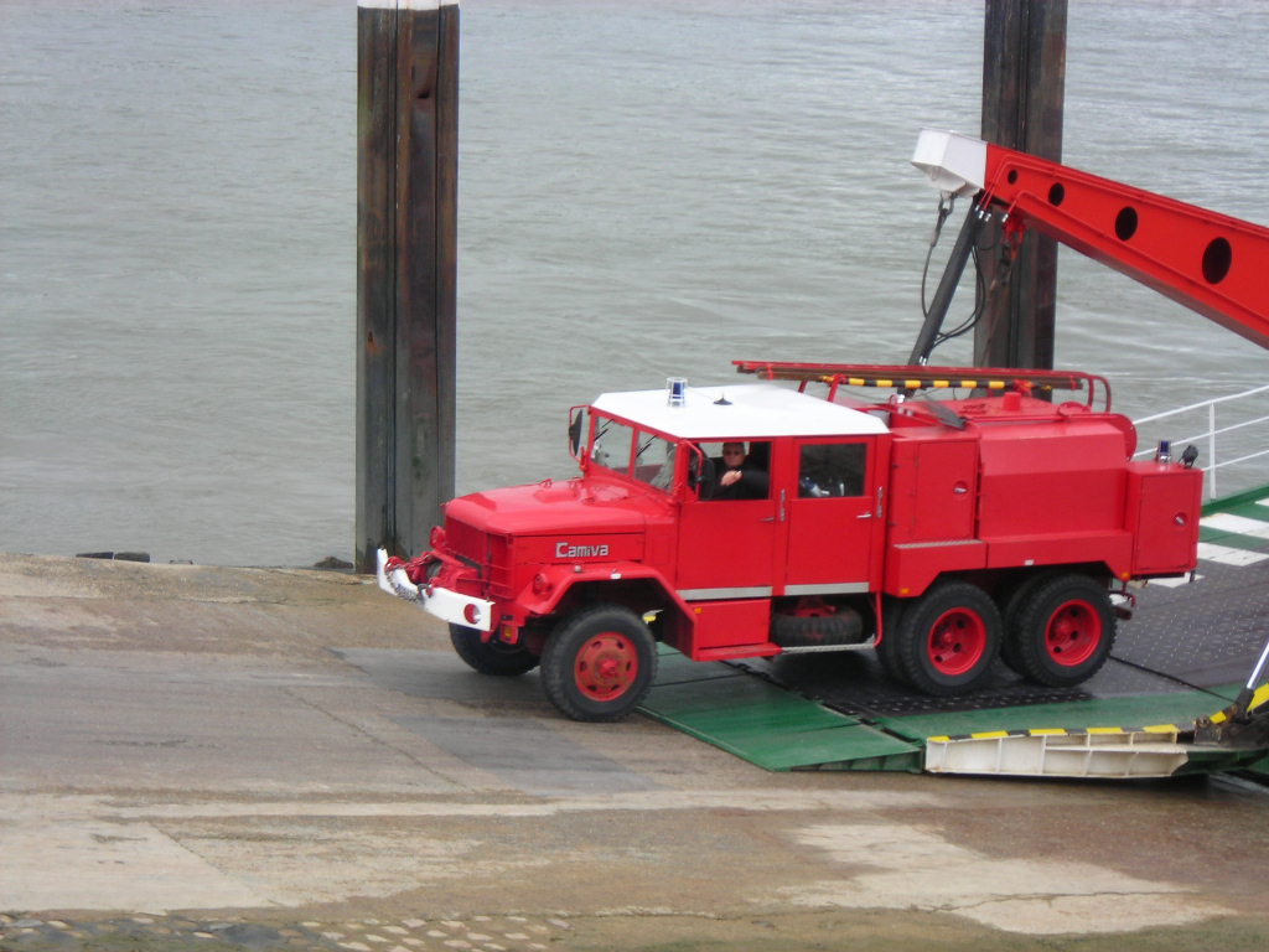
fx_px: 3776
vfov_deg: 14.4
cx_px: 634
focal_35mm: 103
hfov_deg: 19.1
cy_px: 476
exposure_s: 1/106
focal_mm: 17
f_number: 4.9
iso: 50
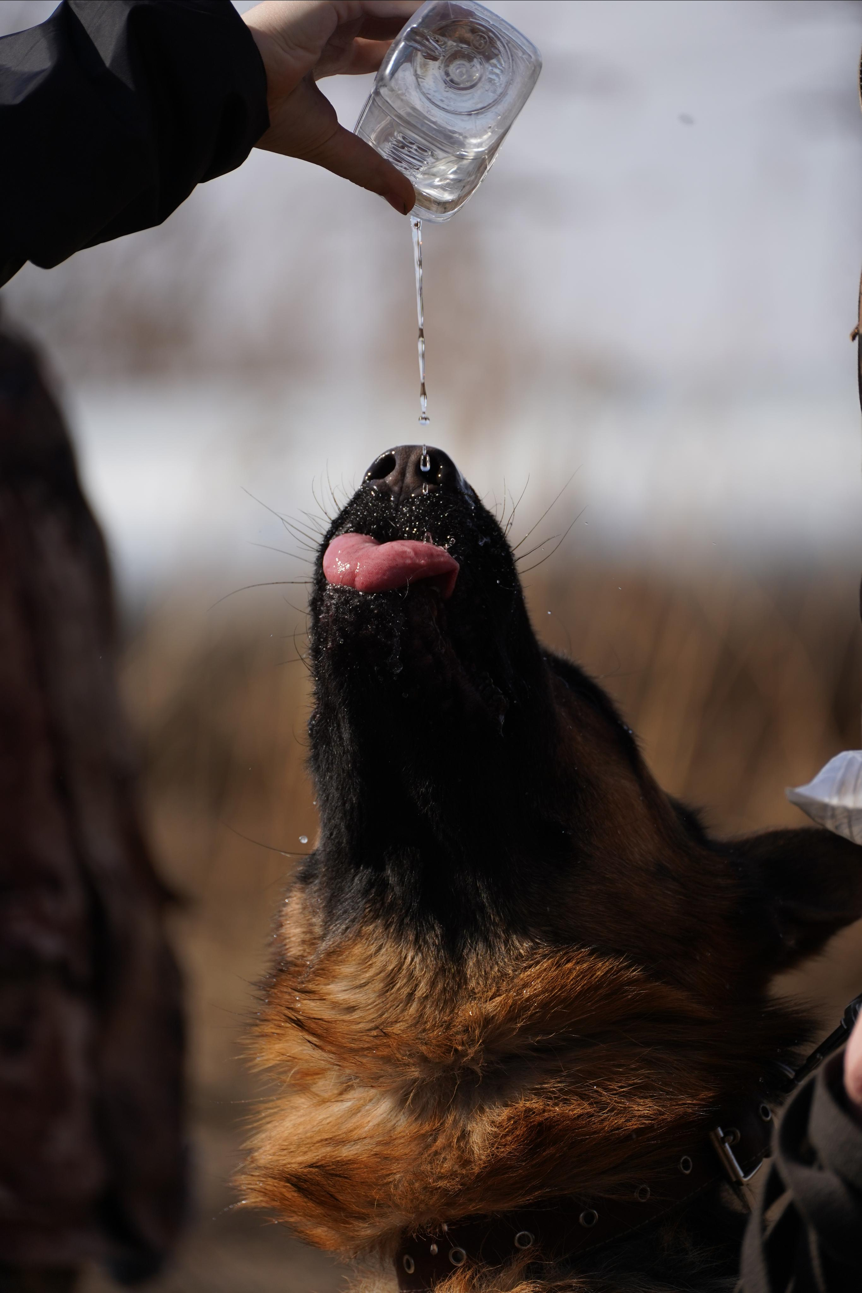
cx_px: 431
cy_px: 646
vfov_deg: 8.8
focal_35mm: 234
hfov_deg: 5.9
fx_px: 8404
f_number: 5.6
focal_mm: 234
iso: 250
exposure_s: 1/1000
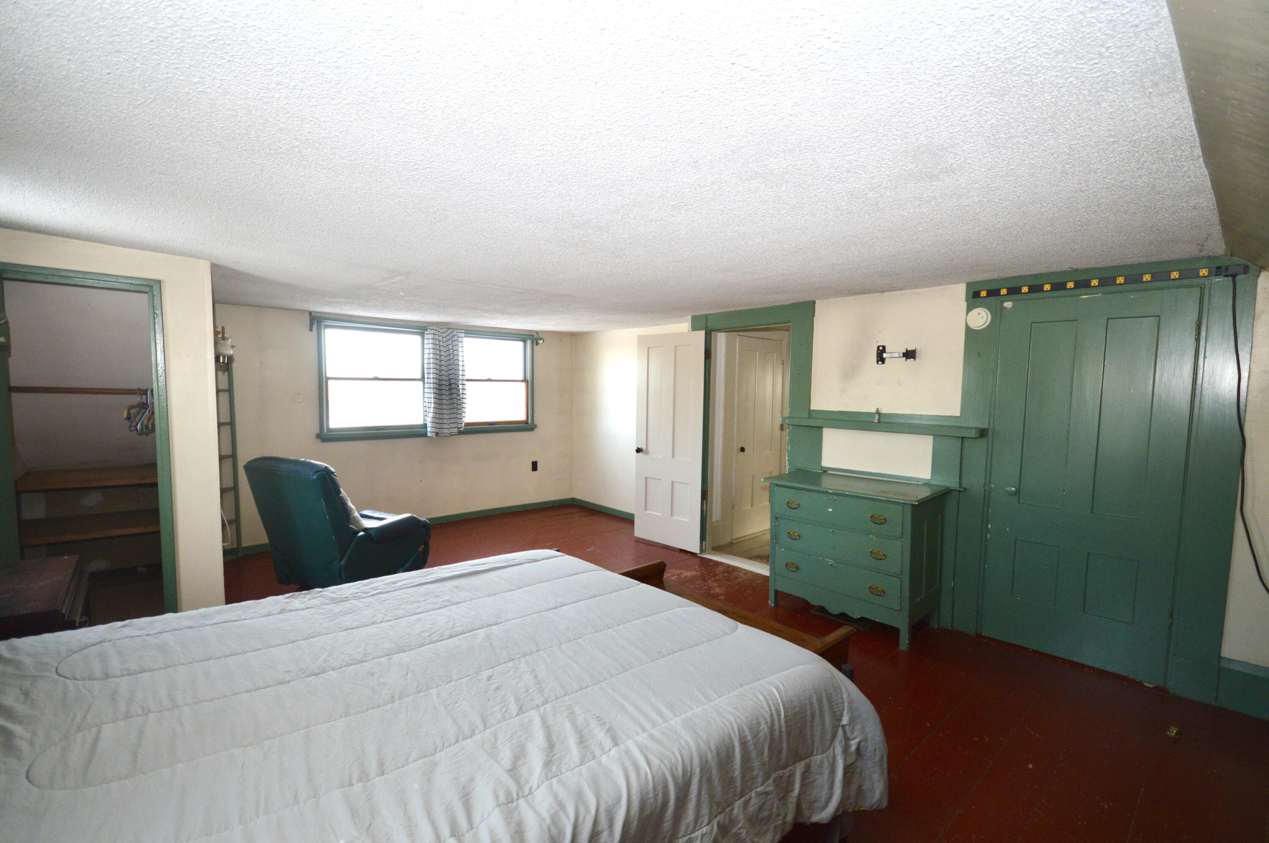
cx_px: 634
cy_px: 422
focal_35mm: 15
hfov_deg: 100.4
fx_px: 528
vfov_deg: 77.2
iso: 560
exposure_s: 1/60
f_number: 4
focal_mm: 10
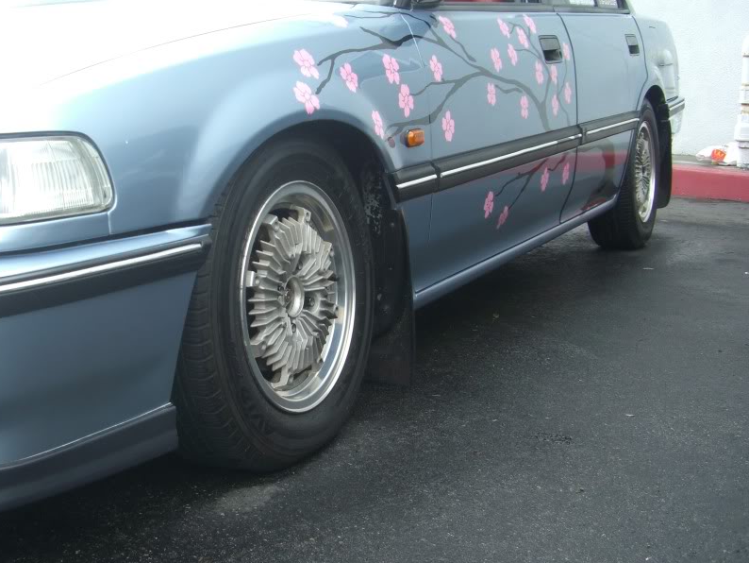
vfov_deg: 29.7
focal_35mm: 49
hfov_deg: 38.6
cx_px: 274
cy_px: 255
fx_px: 1061
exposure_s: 1/160
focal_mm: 7.9
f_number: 2.8
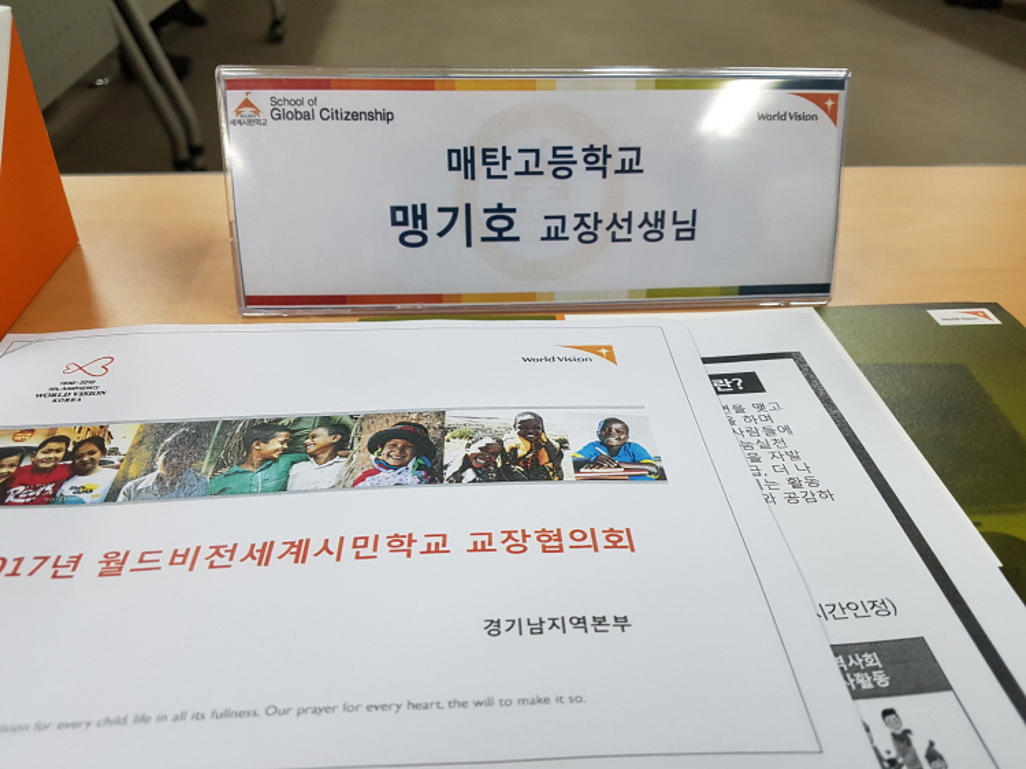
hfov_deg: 67.3
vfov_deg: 53.0
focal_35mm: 26
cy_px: 384
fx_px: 770
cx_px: 513
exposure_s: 1/60
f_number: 1.7
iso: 125
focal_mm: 4.2
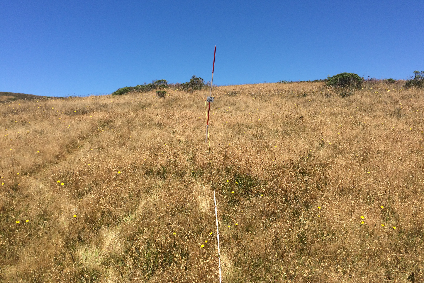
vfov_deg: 42.2
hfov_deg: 60.3
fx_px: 365
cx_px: 214
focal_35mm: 31
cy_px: 125
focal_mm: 4.15
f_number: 2.2
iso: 32
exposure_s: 1/2200
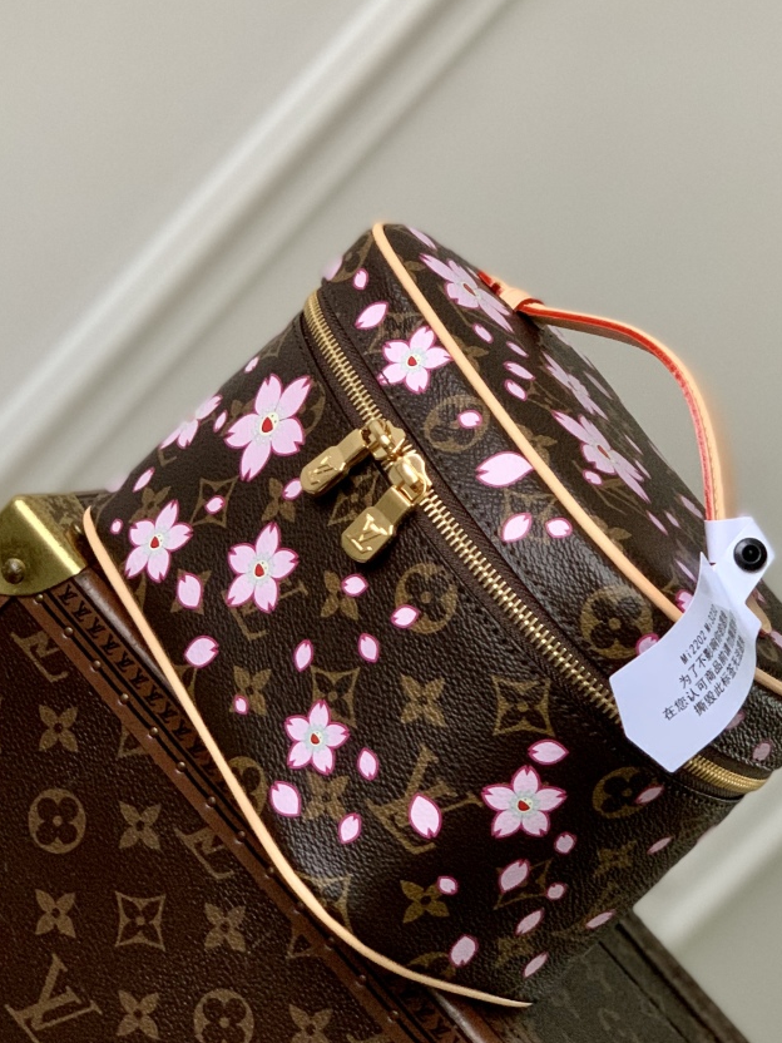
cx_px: 481
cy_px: 385
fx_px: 2711
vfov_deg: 21.7
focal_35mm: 90
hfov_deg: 16.4
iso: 250
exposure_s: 1/60
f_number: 2.4
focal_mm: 6
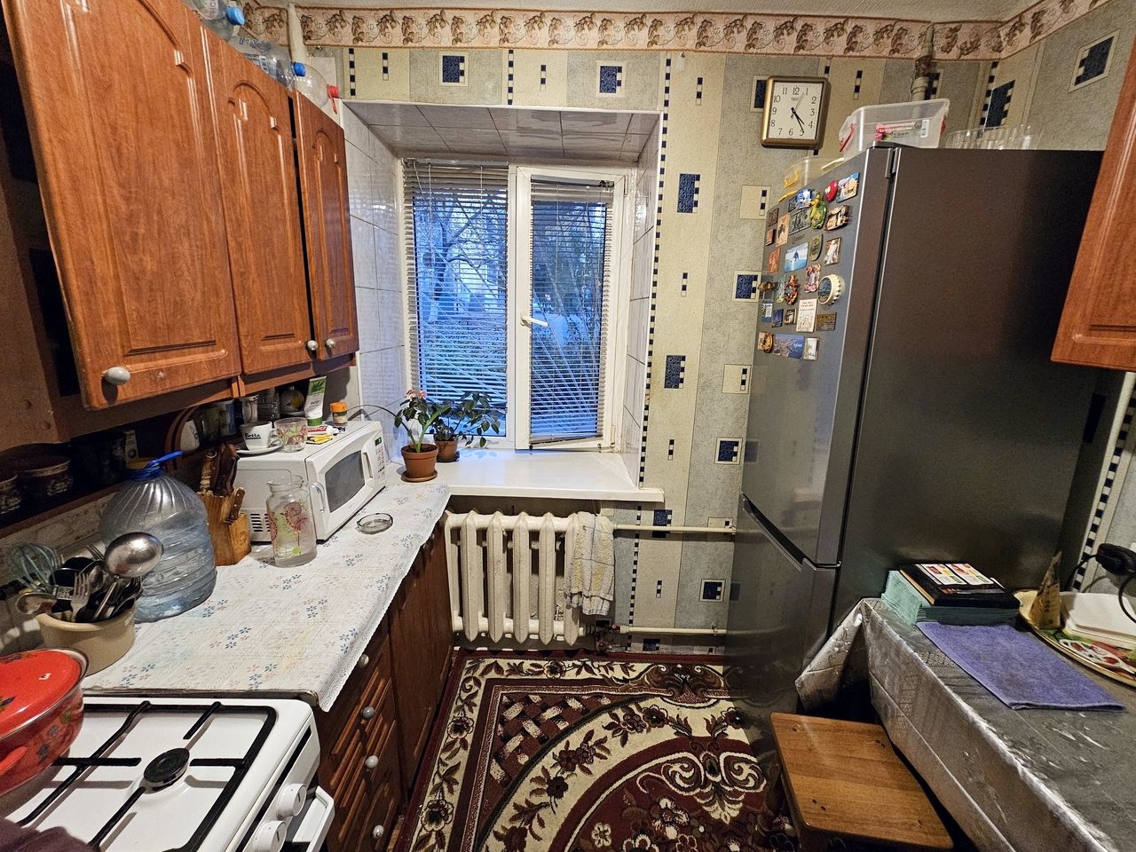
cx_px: 568
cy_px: 426
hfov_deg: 106.2
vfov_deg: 89.9
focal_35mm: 13
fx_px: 427
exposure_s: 1/33.3
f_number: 2.2
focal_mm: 2.2
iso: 640
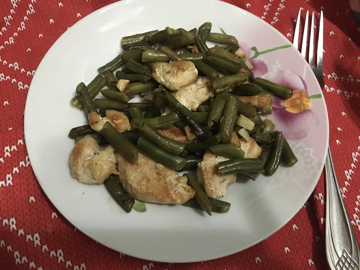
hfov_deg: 61.7
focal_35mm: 29
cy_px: 135
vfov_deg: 48.2
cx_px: 180
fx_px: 302
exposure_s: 1/17
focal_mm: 4.15
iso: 320
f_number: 2.2
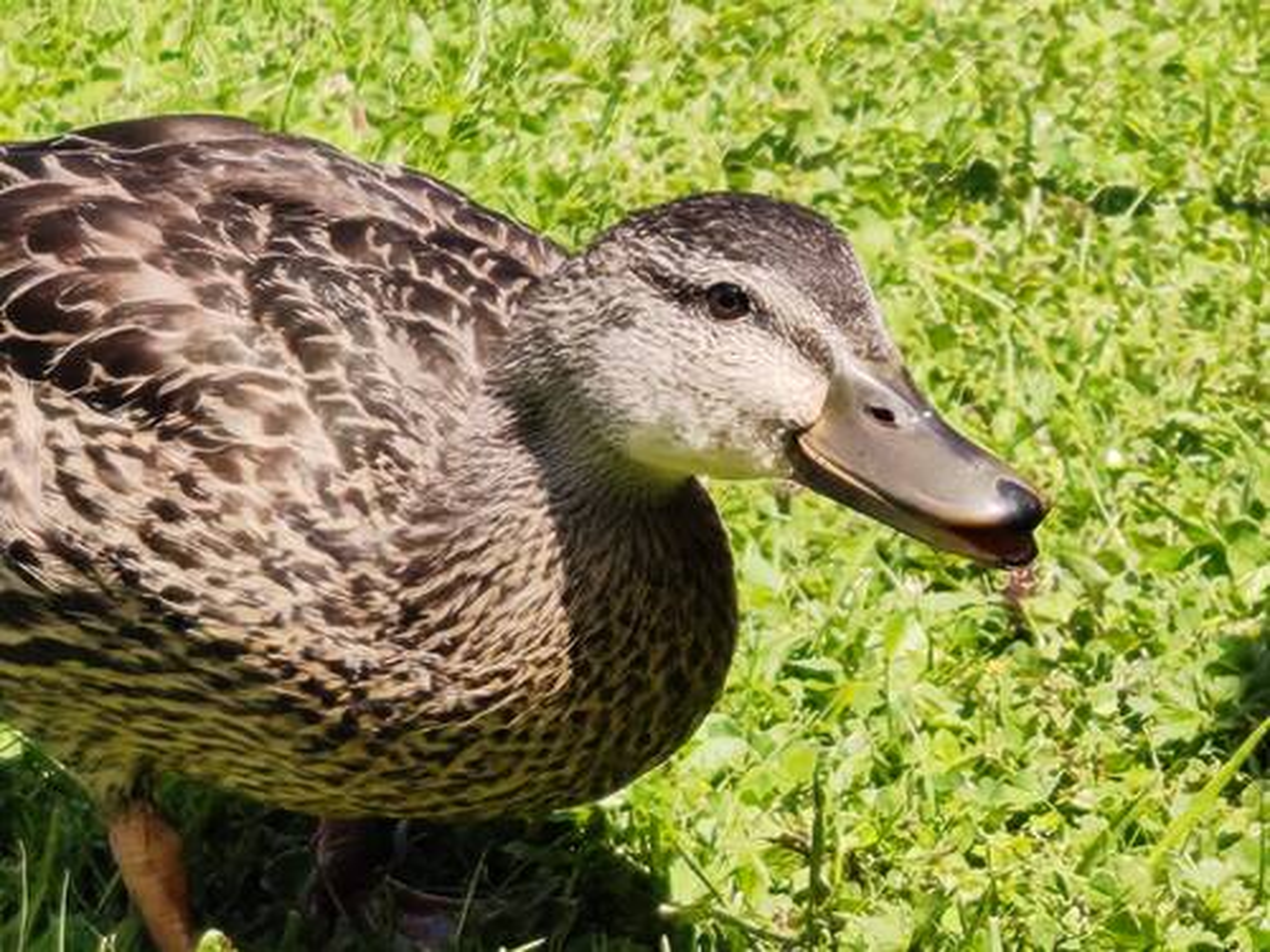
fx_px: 10346
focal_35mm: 282
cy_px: 476
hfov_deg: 7.0
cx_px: 635
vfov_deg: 5.3
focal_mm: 7.1
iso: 142
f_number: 2
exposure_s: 1/1374
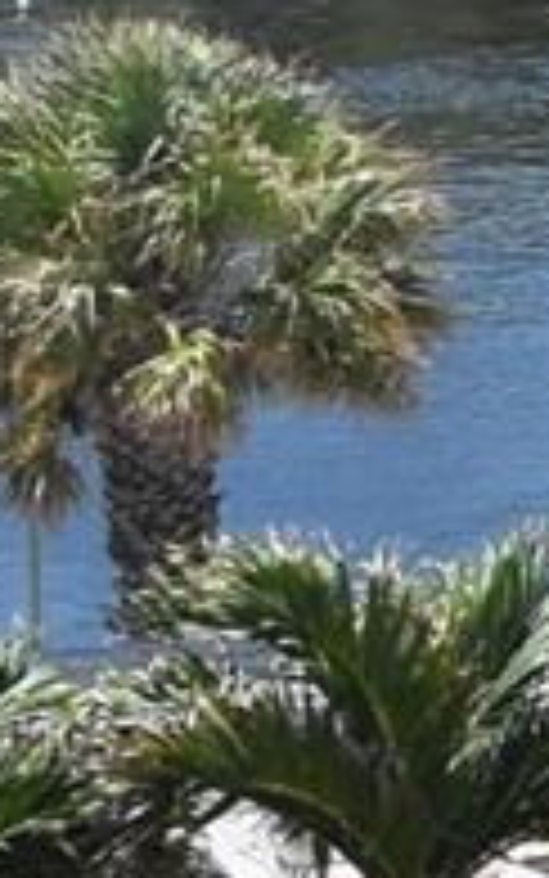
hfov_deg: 3.4
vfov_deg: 6.5
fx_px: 7679
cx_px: 3640
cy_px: -358
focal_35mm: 321
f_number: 9
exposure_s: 1/320
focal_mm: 20
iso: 200
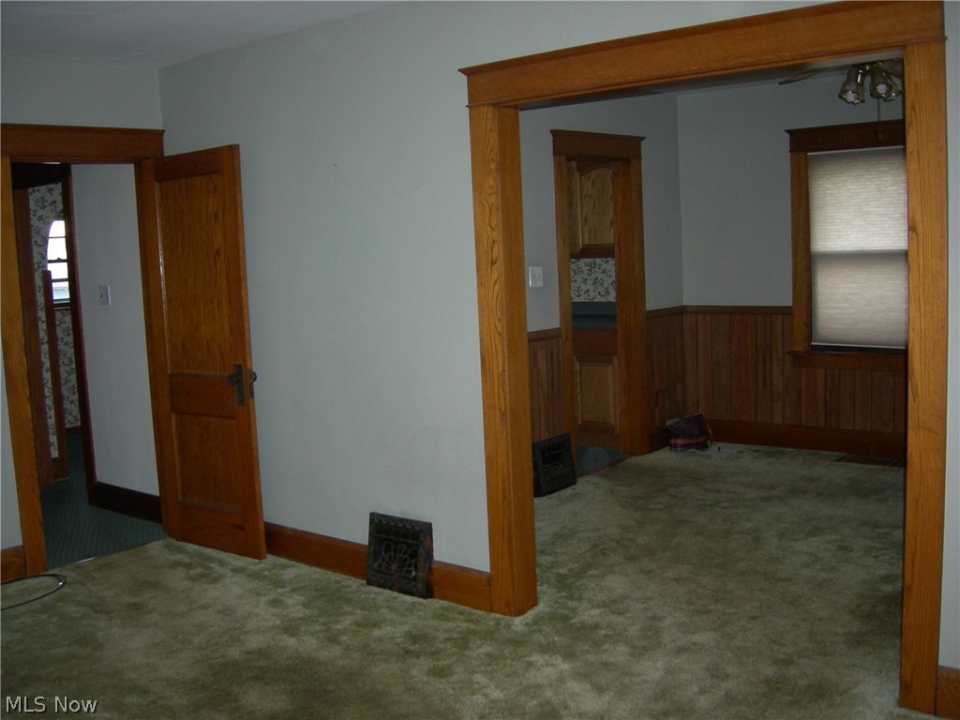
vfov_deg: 39.7
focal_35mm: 36
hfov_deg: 51.4
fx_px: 998
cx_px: 480
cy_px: 360
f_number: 2.7
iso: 176
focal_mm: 7.5
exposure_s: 1/60.1
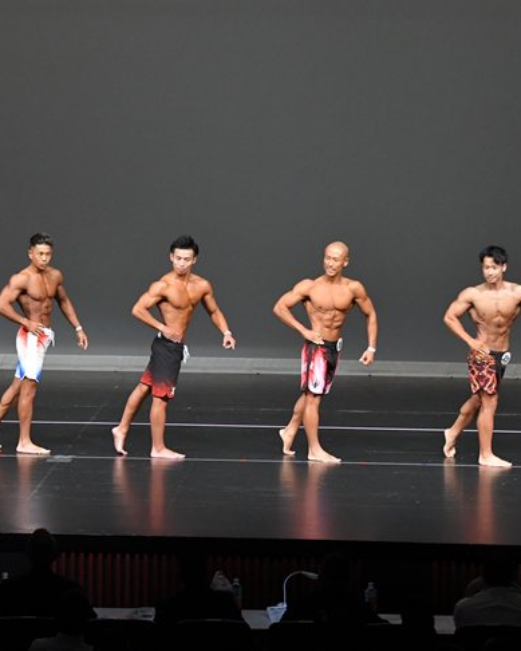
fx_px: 3661
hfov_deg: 8.1
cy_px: 331
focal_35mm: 190
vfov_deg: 10.2
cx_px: 116
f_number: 5.6
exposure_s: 1/400
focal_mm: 85
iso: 4000
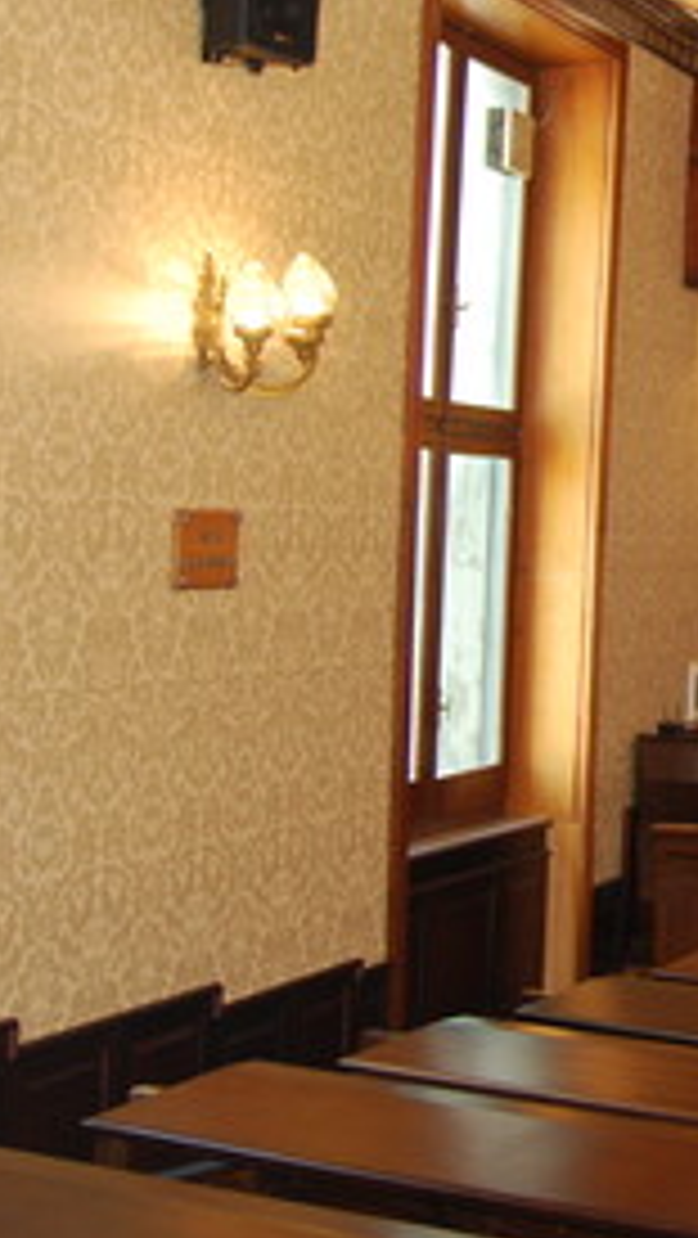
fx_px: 2300
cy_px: 479
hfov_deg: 15.0
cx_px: 1261
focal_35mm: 70
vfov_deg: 30.0
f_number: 3.5
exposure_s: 1/60
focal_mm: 18
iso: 400
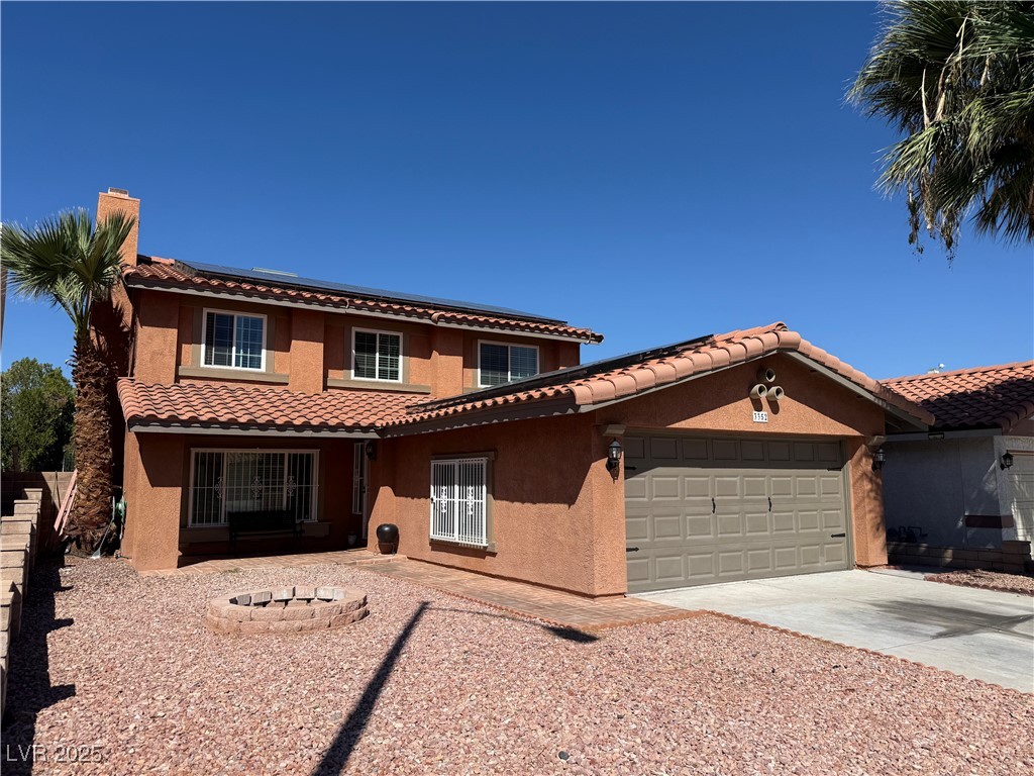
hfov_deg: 71.6
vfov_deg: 56.8
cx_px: 517
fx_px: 717
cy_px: 388
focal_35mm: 24
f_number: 1.78
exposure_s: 1/6711
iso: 80
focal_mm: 6.76
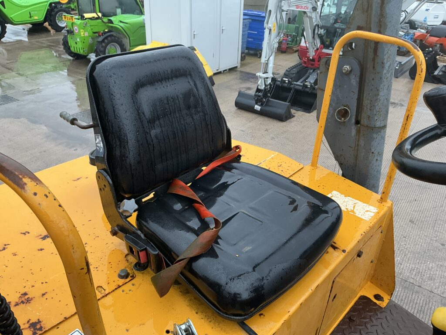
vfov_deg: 49.7
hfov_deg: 63.4
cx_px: 223
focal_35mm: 28
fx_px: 361
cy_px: 168
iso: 64
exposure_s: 1/122
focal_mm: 3
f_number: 1.8
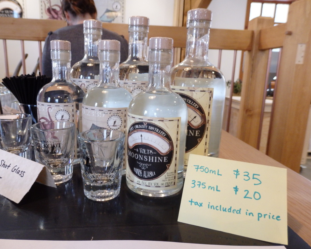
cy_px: 128
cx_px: 143
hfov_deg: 64.0
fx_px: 249
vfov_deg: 53.2
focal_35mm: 27
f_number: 3
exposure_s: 1/30
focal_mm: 4.5
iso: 500
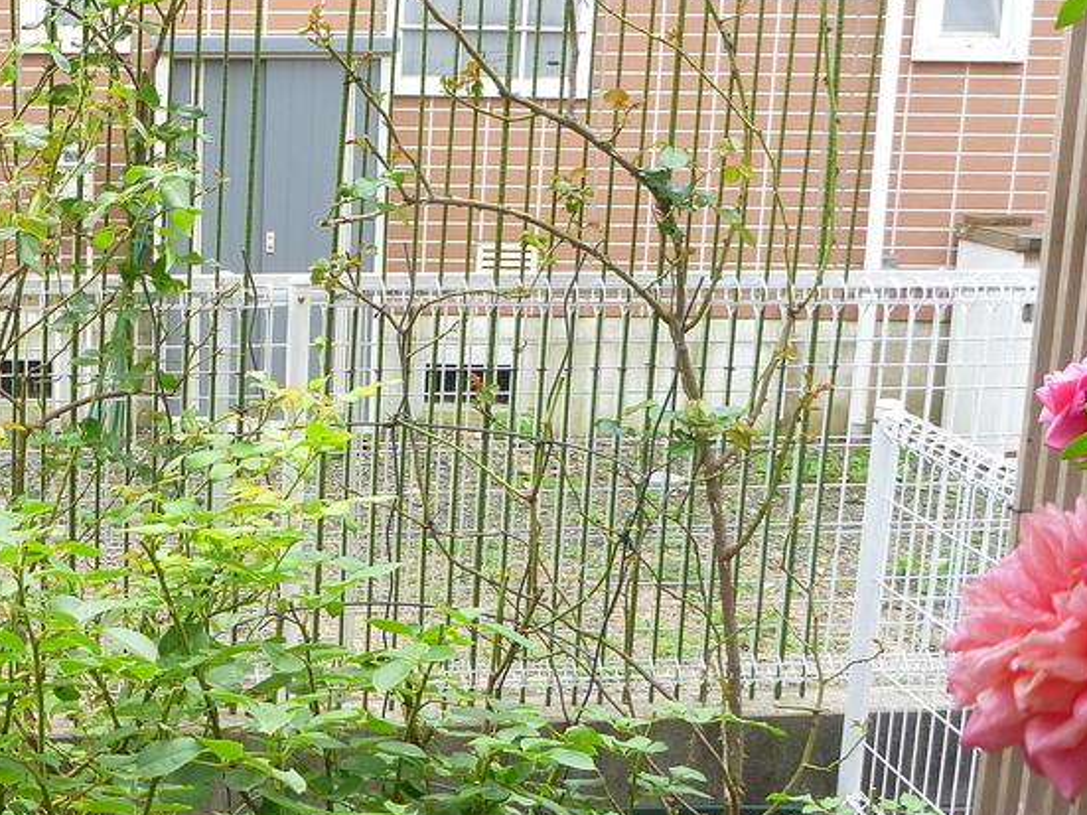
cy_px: 466
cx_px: 8
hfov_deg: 29.6
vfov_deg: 24.0
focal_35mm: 61
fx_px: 1915
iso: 80
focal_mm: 4.9
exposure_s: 1/60
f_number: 3.3
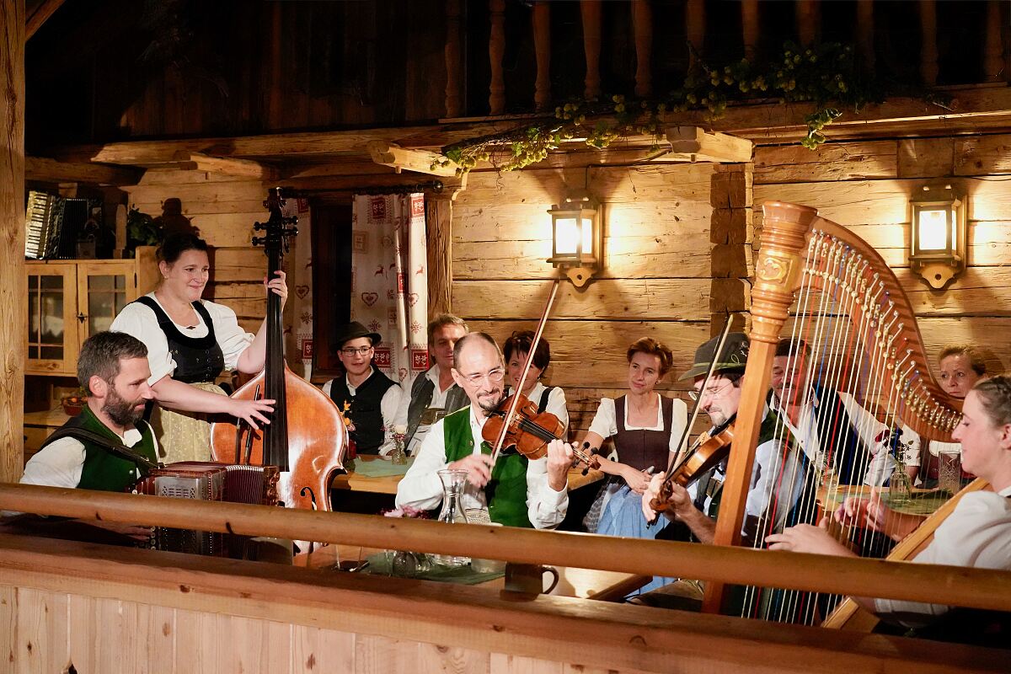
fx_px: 1236
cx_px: 506
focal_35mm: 44
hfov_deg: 44.5
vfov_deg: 30.5
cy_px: 337
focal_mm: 44
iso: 12800
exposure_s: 1/125
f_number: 4
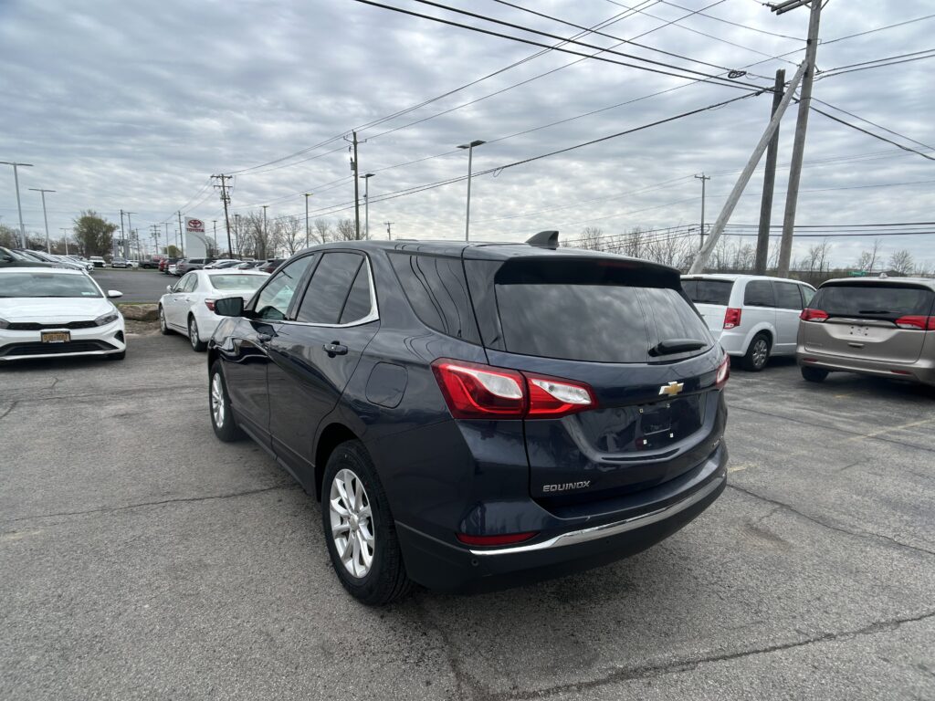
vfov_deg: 53.1
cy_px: 350
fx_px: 702
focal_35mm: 26
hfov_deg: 67.3
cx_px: 468
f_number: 1.5
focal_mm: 5.7
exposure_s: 1/3704
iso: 50
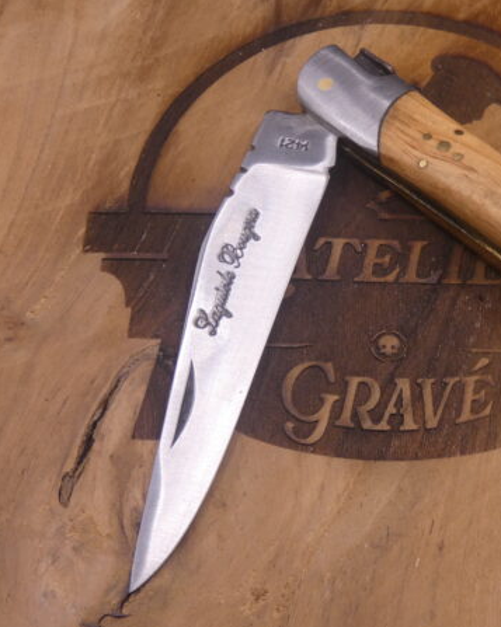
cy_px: 313
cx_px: 393
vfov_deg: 23.9
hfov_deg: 19.0
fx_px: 1484
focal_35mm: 80
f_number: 4.1
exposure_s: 1/80
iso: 250
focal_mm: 10.8
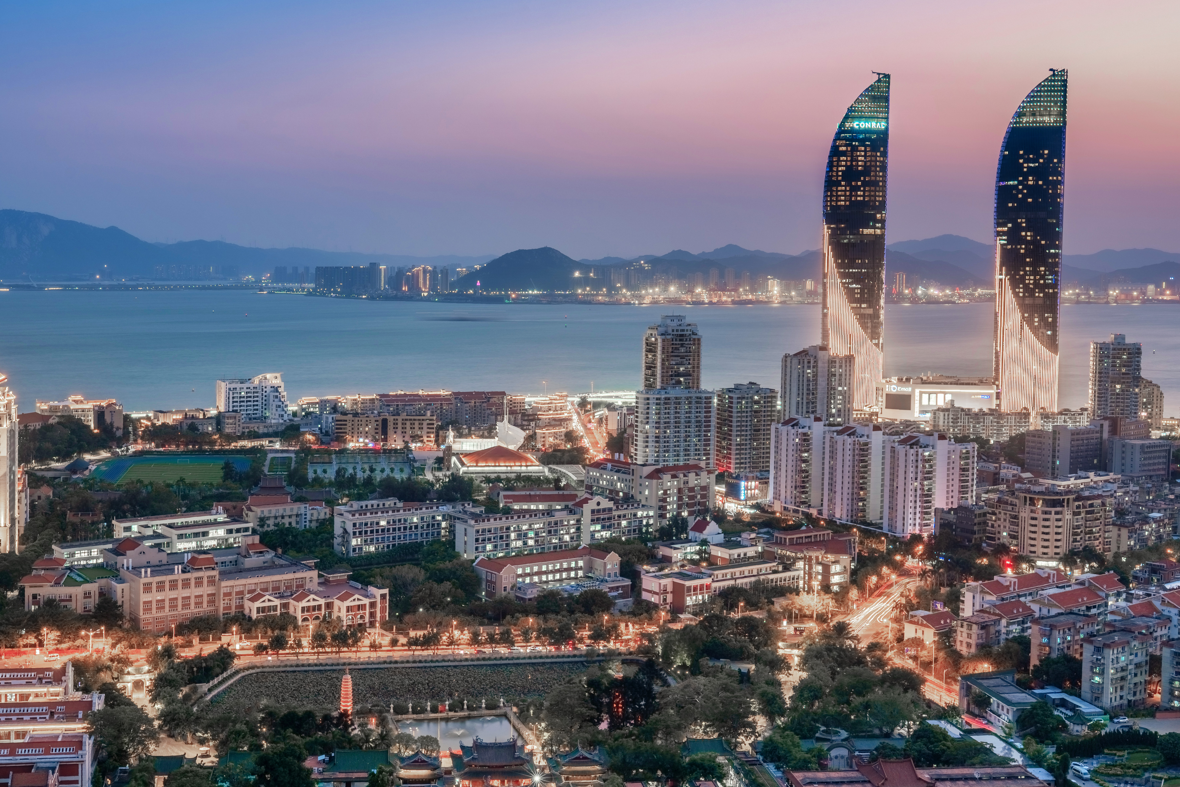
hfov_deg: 41.9
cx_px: 541
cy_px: 432
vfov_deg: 28.6
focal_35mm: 47
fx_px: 1541
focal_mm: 35
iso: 100
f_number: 10
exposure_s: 1/10
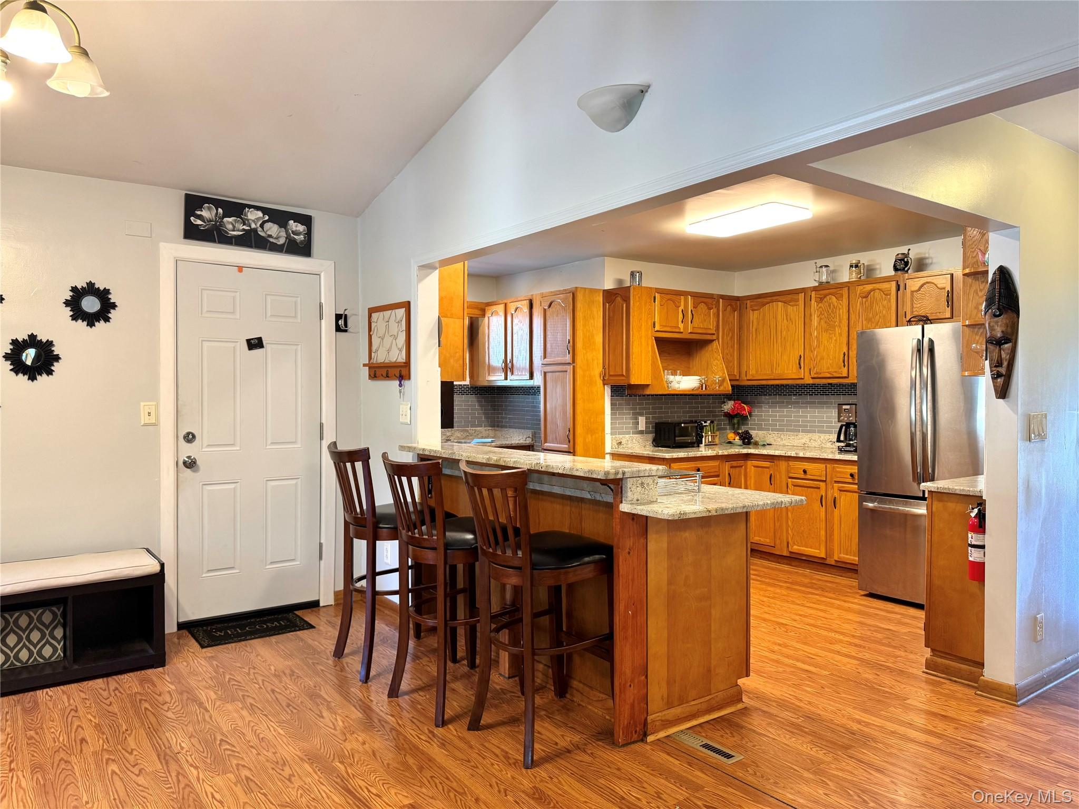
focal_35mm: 24
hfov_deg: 71.6
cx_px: 540
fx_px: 748
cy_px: 404
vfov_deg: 56.8
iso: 160
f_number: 1.78
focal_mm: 6.76
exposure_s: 1/60
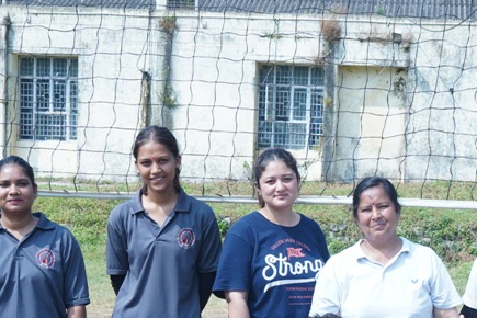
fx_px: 1206
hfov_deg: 22.2
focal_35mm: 91
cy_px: 300
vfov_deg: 14.8
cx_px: 336
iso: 160
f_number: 9
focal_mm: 33
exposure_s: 1/160
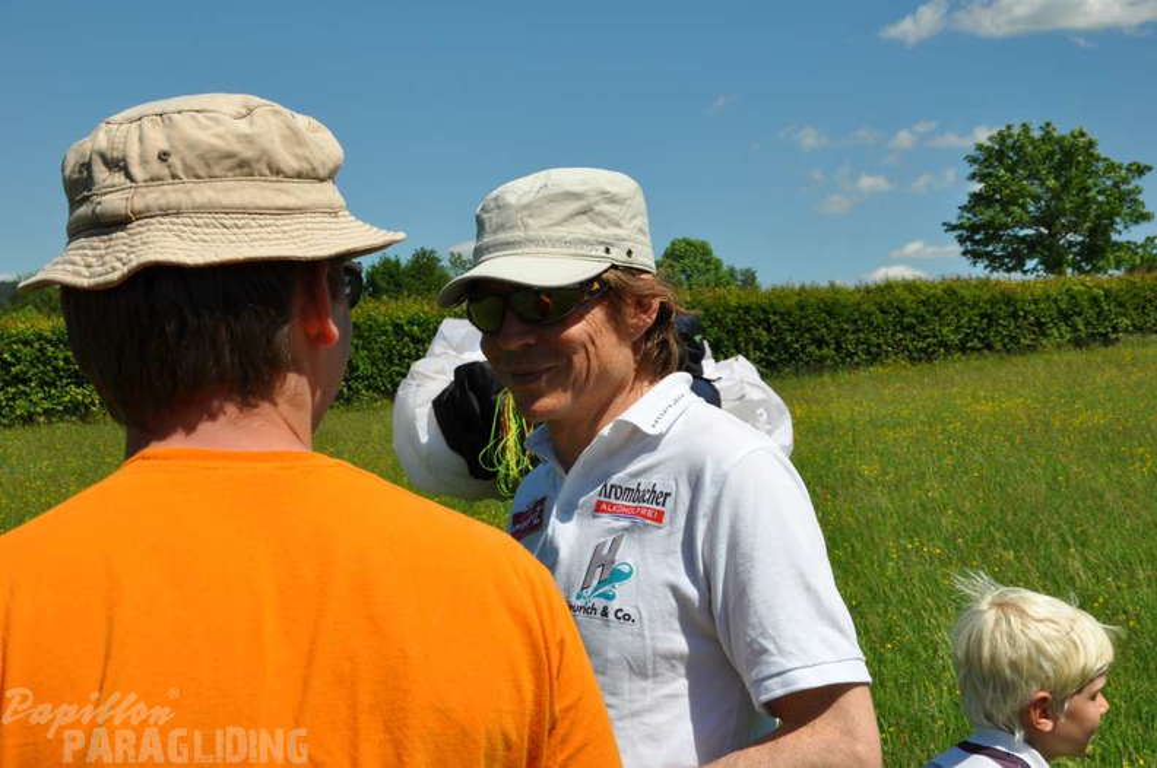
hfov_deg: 35.1
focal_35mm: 57
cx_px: 578
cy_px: 384
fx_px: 1830
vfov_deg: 23.7
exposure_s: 1/250
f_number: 16
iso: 200
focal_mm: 38
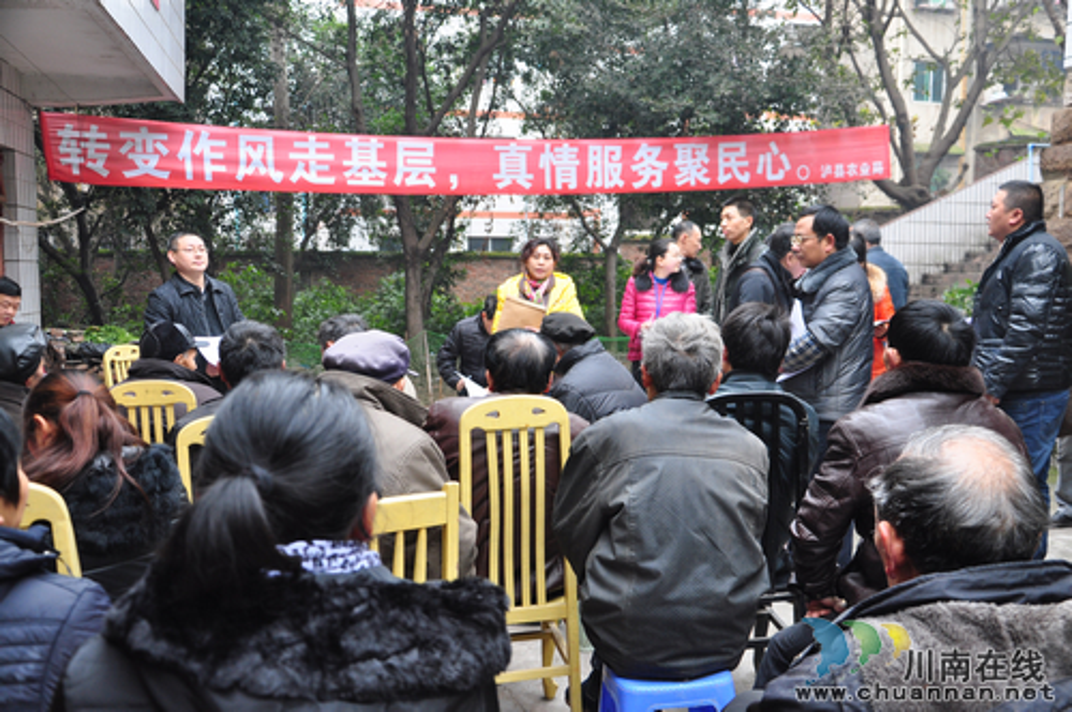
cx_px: 536
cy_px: 356
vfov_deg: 36.8
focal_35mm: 36
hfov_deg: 53.2
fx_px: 1071
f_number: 3.8
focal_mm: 24
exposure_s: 1/50
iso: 400
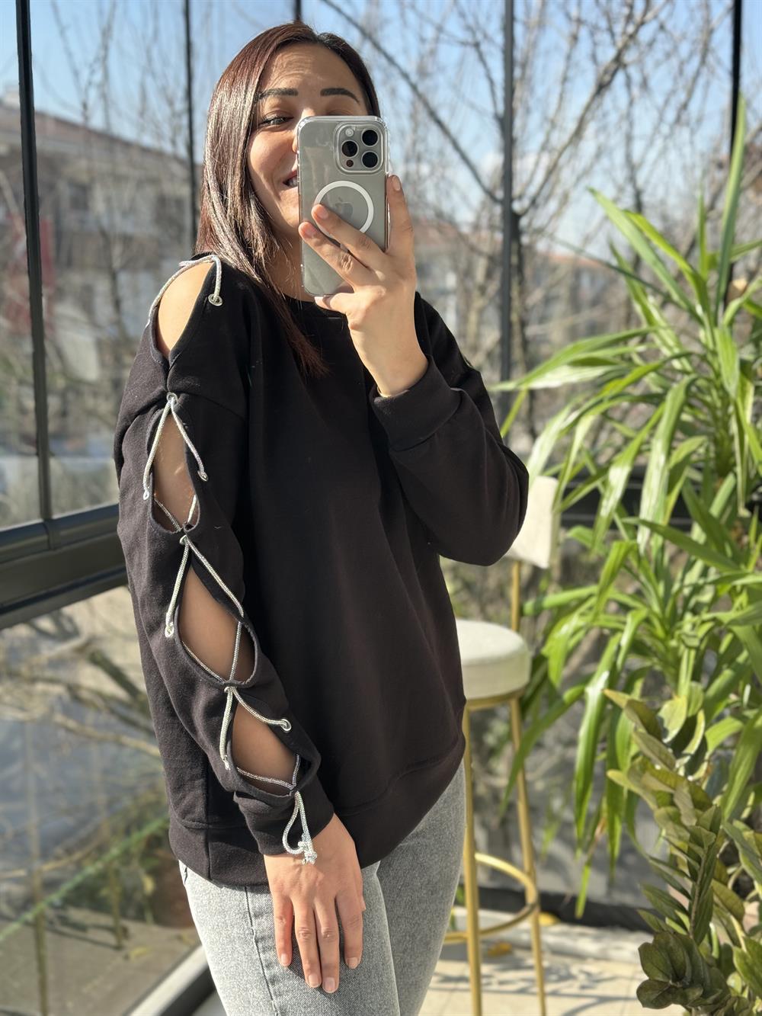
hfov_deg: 30.3
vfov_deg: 39.7
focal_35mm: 48
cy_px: 508
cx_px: 381
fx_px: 1409
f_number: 1.78
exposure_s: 1/425
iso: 64
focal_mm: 6.86
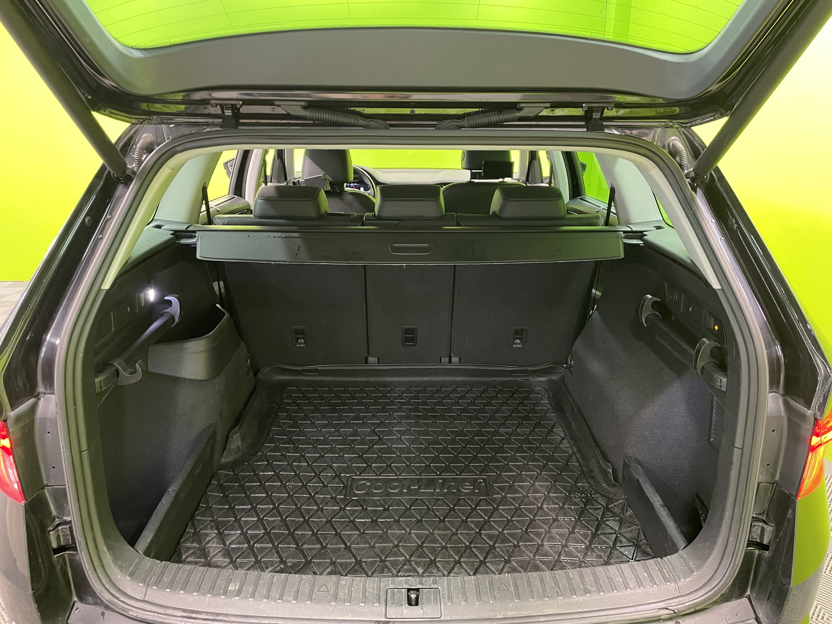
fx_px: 625
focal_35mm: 26
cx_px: 416
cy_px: 312
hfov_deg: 67.3
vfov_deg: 53.1
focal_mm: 4.2
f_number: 1.6
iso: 500
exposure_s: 1/25
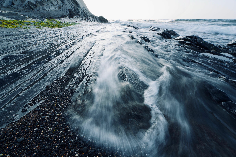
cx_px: 118
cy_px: 78
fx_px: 92
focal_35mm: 14
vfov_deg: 81.3
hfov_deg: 104.2
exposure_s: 1/8
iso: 50
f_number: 22
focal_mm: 14
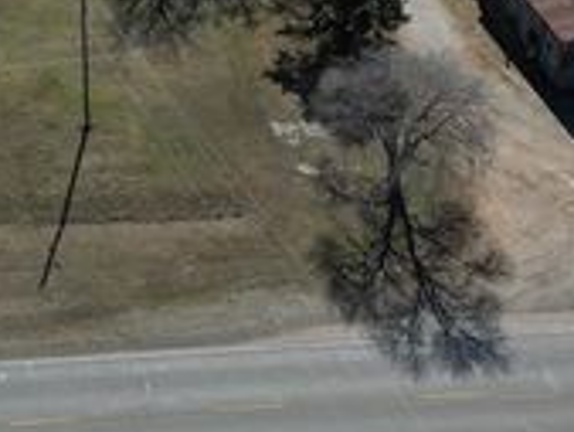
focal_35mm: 71
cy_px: -145
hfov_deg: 26.6
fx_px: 1178
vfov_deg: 19.1
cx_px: 71
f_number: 1.7
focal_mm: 6.72
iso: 200
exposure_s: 1/5000
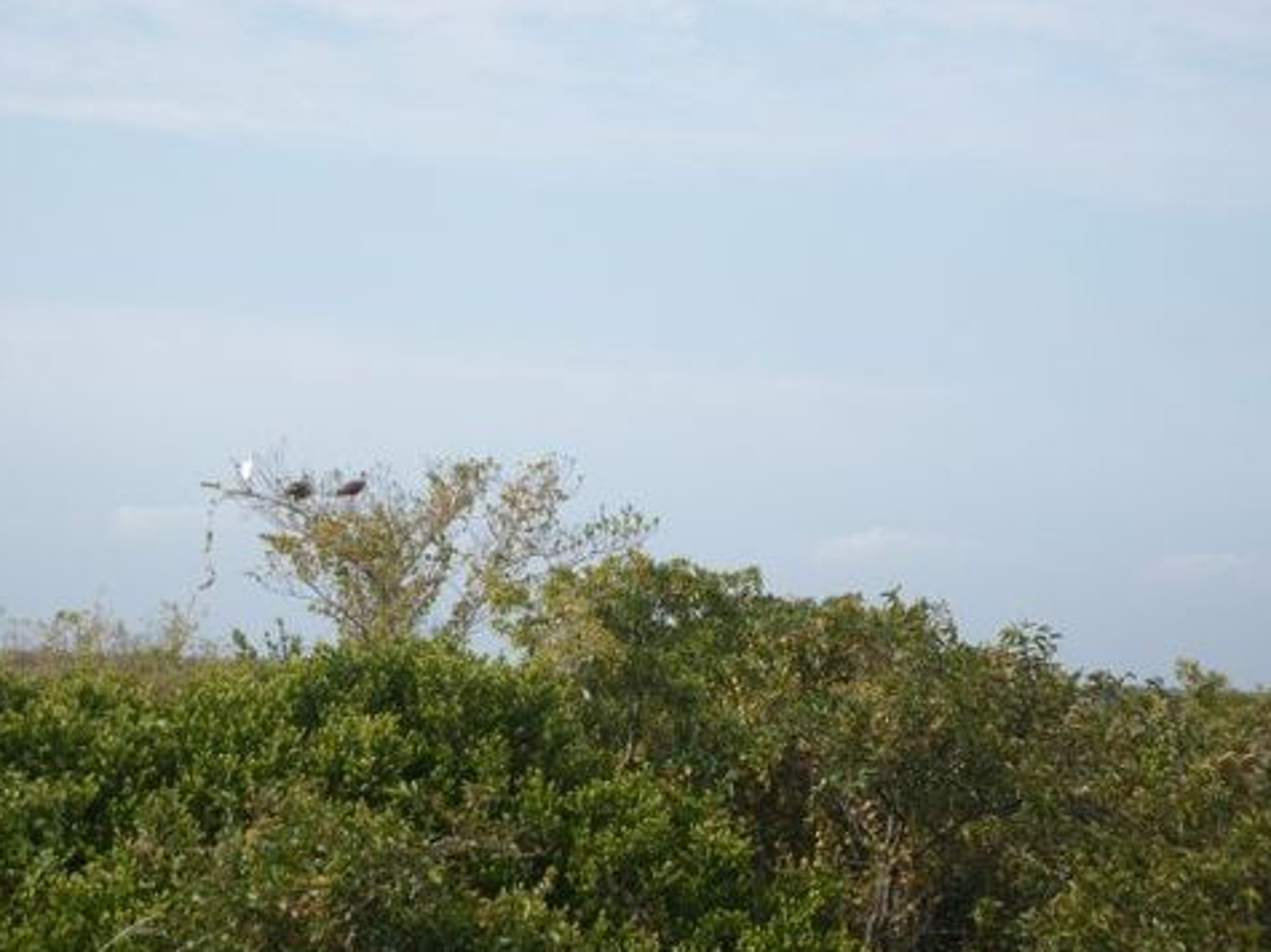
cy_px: 489
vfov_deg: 12.4
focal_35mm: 119
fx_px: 4368
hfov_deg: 16.6
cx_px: 571
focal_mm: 17.4
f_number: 4.9
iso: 80
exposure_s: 1/500
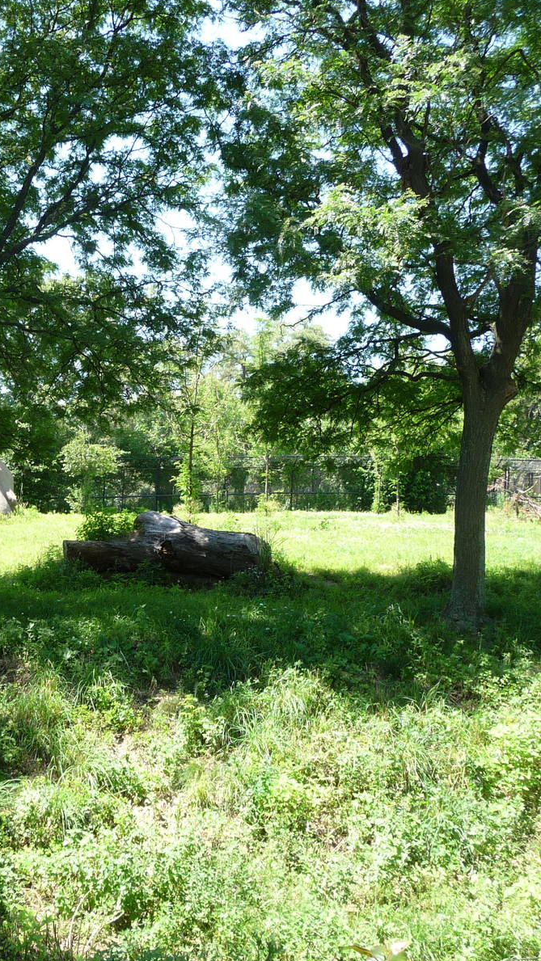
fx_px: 1122
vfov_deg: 46.4
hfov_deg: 26.3
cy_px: 479
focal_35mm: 44
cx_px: 62
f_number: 3.4
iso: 100
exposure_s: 1/160
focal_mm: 5
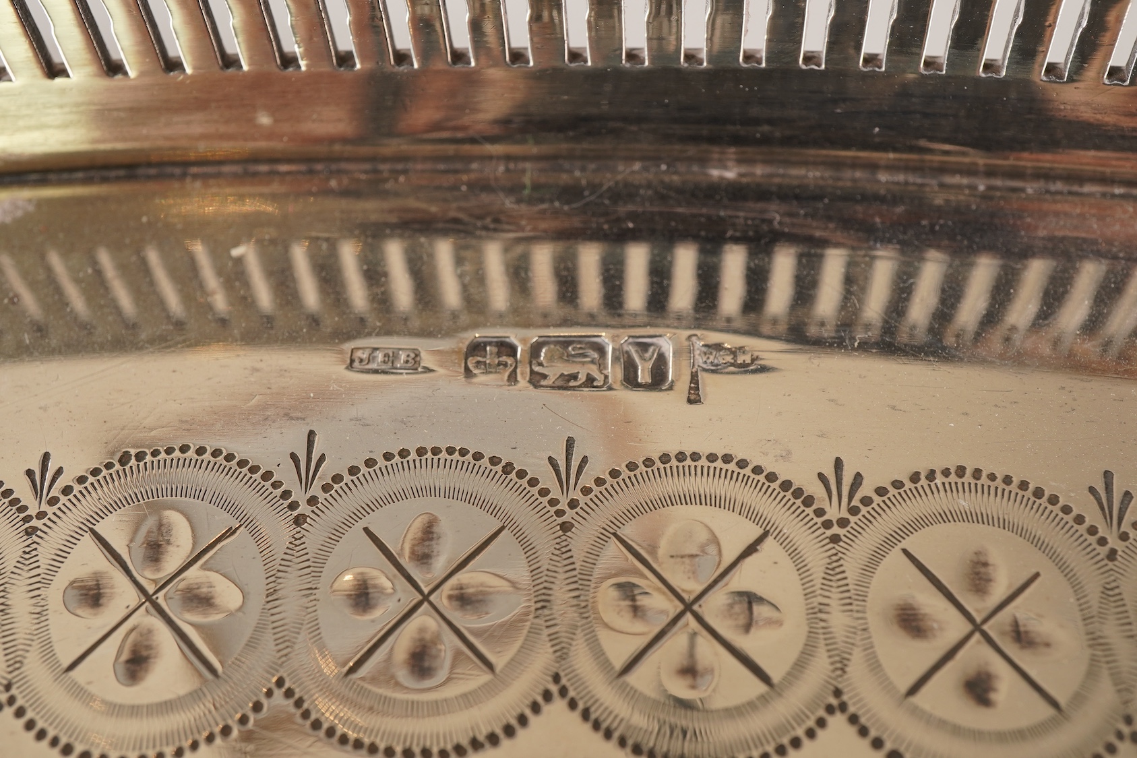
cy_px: 379
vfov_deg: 29.9
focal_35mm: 45
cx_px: 568
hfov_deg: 43.6
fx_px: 1421
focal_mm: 30
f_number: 16
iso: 400
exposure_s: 1/125
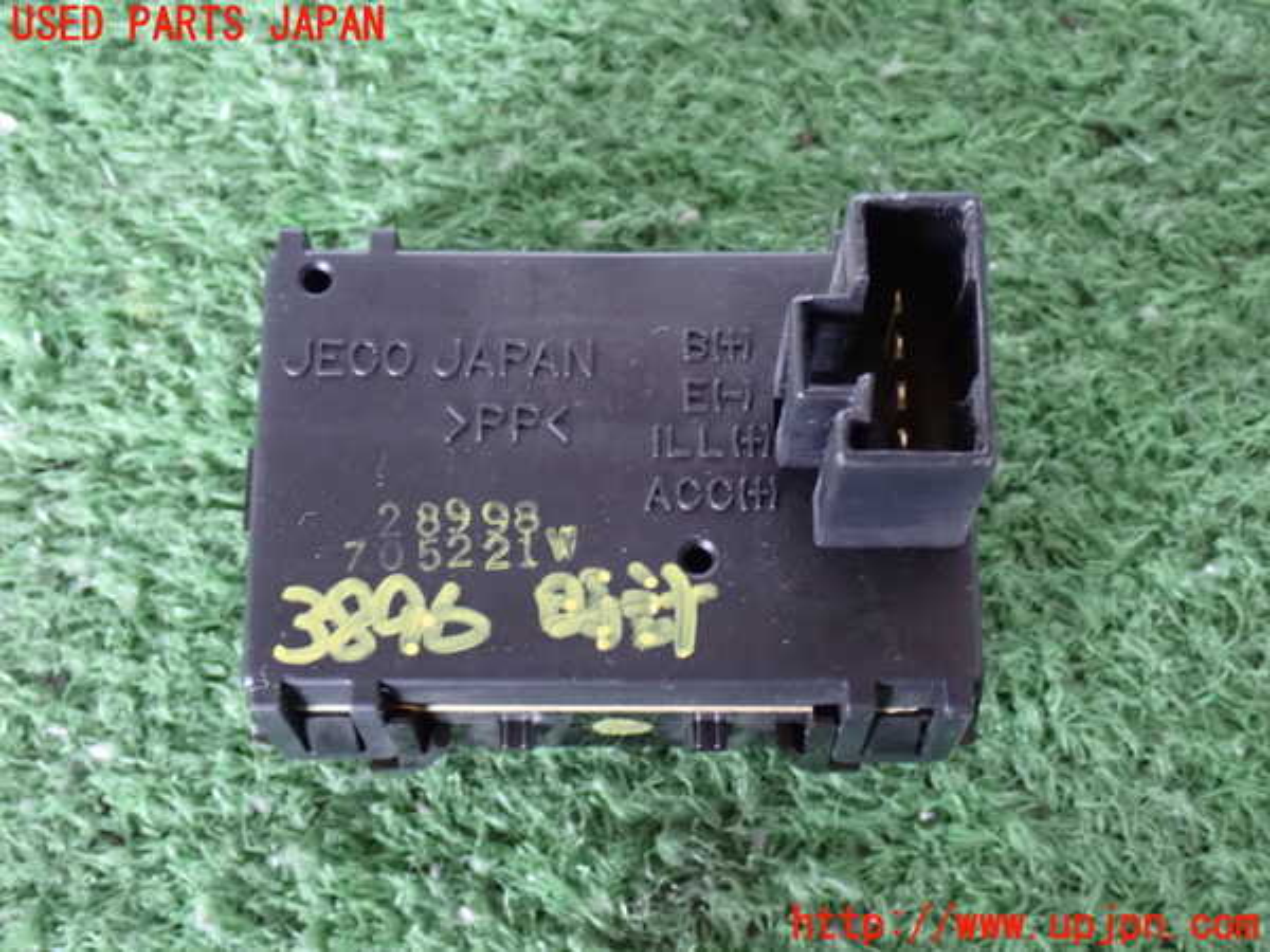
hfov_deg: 31.2
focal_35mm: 62
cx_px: 635
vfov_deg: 23.7
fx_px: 2275
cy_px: 476
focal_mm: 11.09
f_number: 3.6
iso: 1250
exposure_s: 1/15
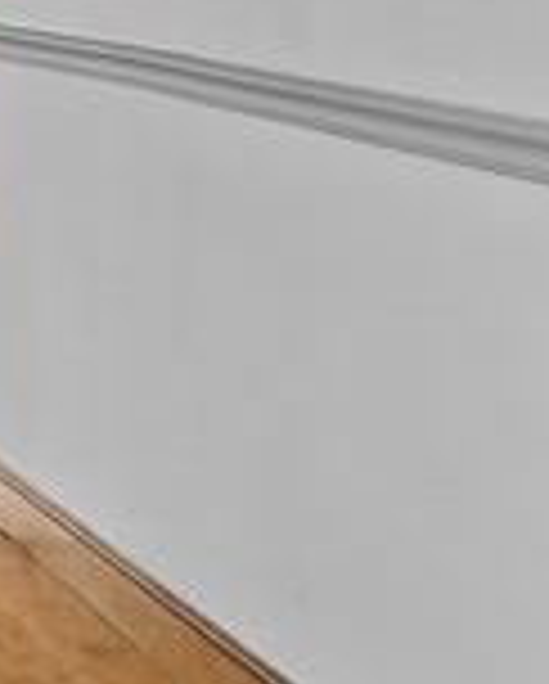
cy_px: -79
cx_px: -765
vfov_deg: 18.2
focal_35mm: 101
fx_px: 2047
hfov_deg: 12.2
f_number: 7.1
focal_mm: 16
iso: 320
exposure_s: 1/2.5
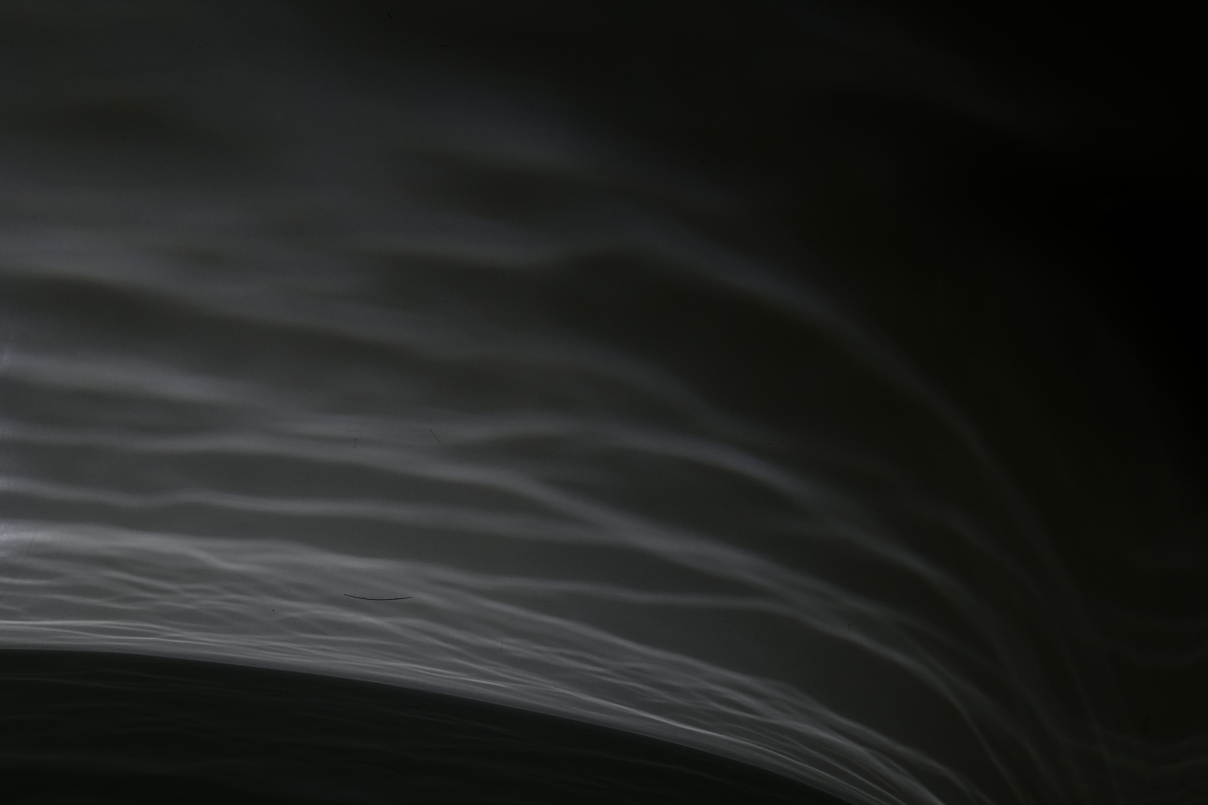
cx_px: 604
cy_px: 402
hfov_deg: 37.5
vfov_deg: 25.5
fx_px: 1778
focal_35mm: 53
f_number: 4.5
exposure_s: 1/125
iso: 400
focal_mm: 35
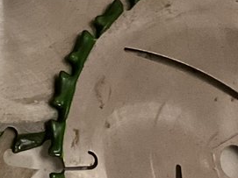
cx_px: -151
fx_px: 1113
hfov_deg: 11.5
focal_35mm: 162
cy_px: -41
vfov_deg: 9.0
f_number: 1.8
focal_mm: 3
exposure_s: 1/40
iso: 320
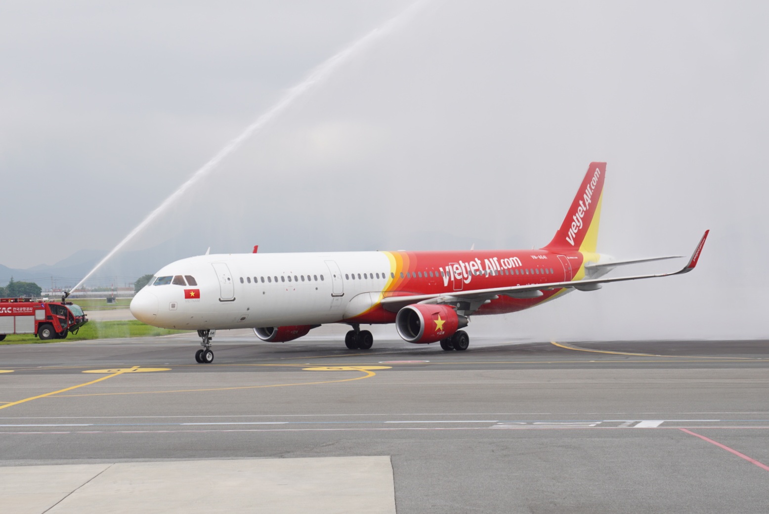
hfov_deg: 22.4
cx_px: 384
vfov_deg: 15.1
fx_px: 1945
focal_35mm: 91
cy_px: 257
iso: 100
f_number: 5.6
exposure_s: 1/323
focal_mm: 61
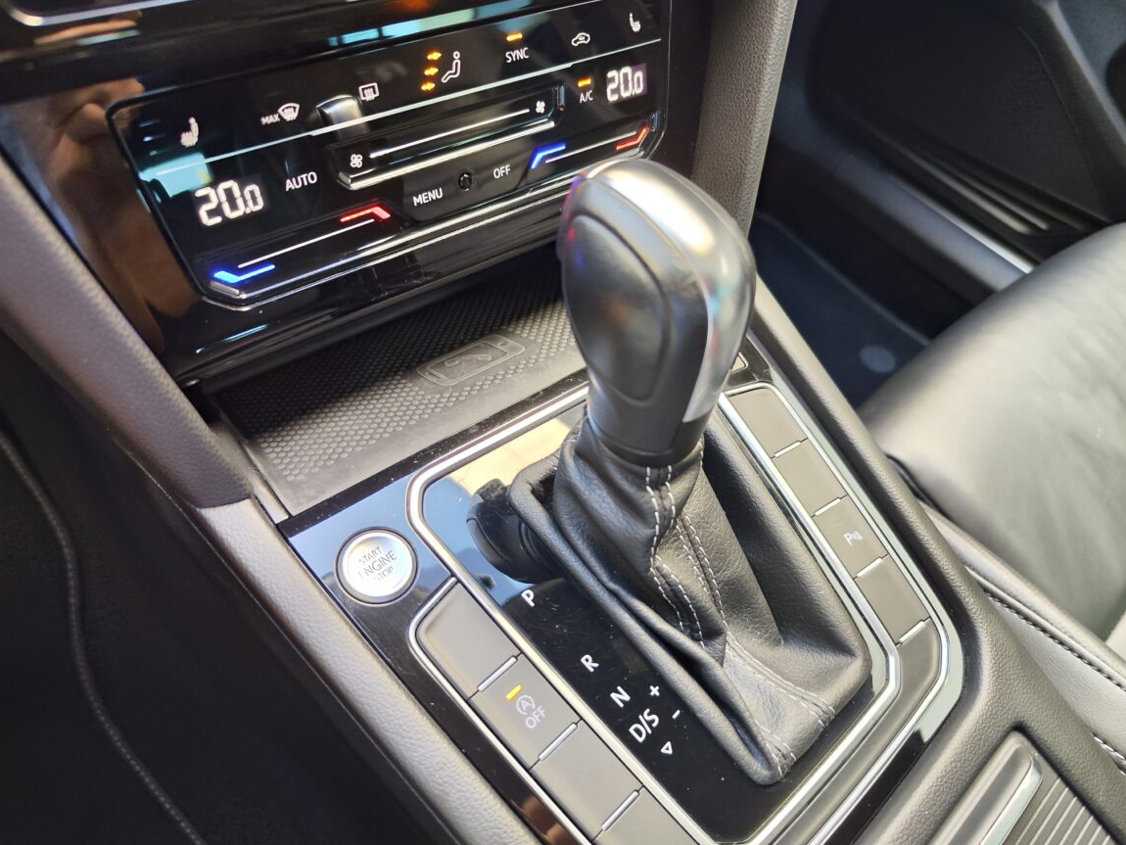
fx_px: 781
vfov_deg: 56.8
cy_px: 435
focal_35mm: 24
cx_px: 582
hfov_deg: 71.6
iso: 387
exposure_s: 1/50
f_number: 1.69
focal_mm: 7.01
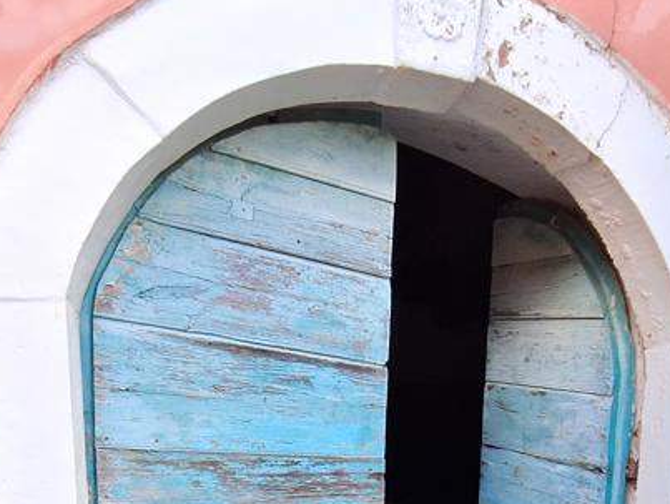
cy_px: 492
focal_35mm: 33
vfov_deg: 38.6
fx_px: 639
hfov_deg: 55.2
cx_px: 372
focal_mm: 1.74
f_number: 2.2
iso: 64
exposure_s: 1/100
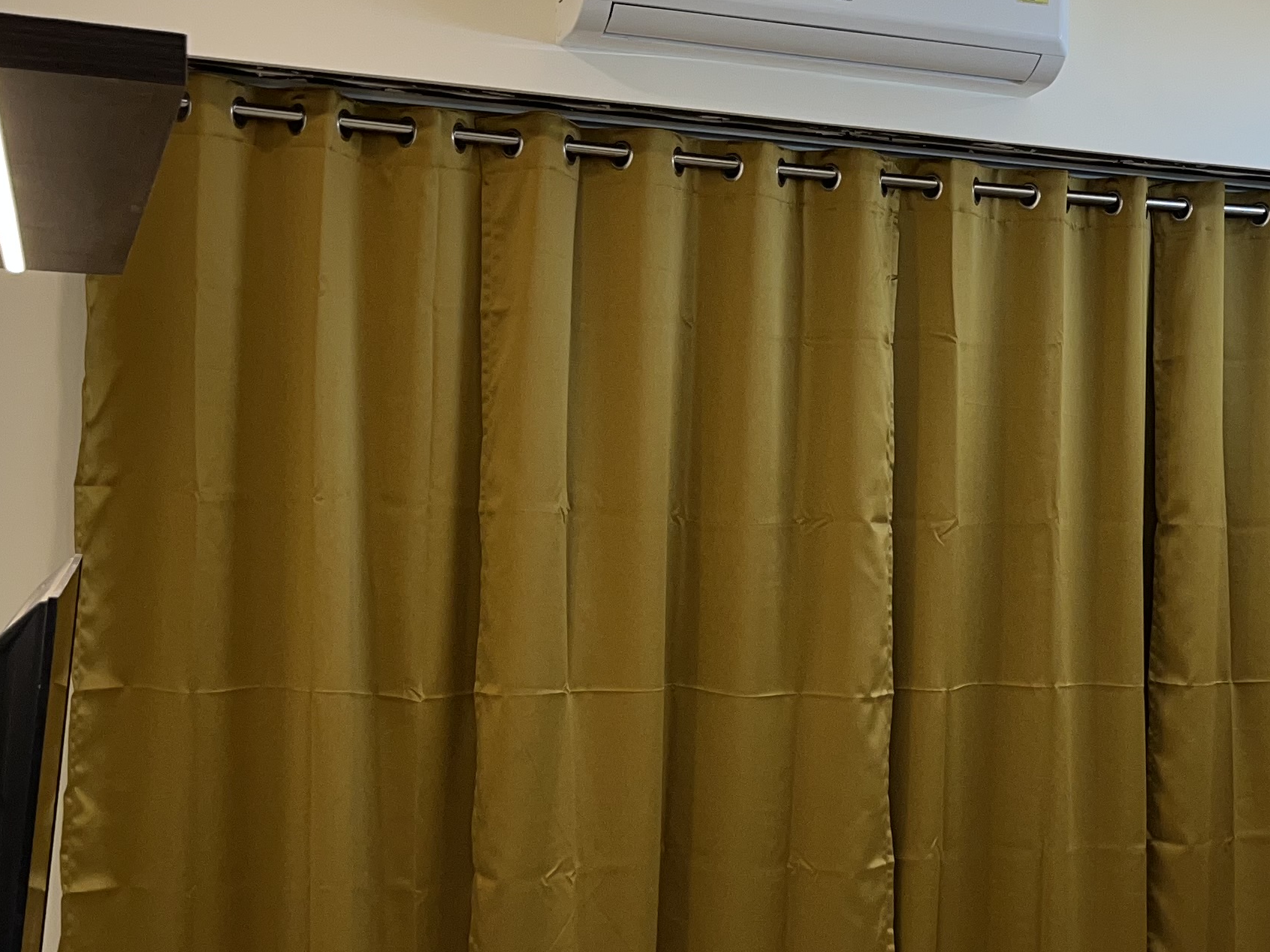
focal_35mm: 62
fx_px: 2275
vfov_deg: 23.6
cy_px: 578
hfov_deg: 29.5
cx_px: 1211
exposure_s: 1/100
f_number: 1.6
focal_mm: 5.1
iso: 50
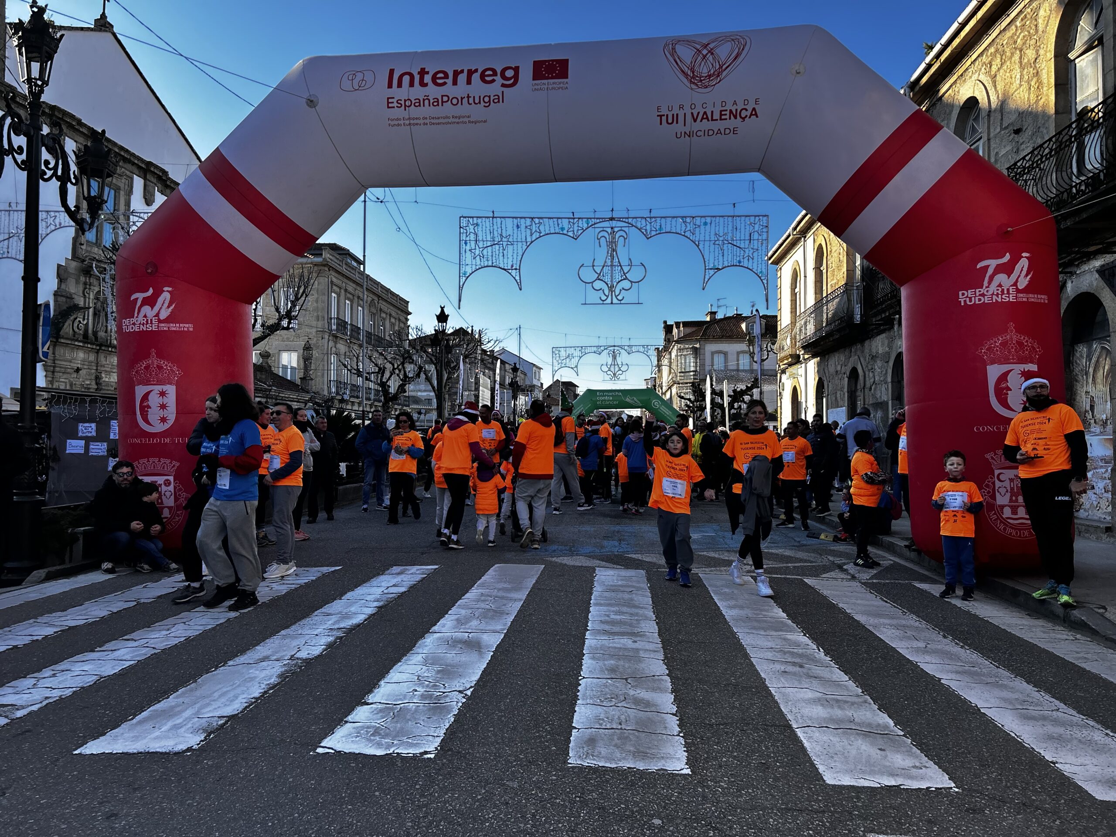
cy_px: 418
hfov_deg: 67.3
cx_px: 558
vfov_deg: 53.1
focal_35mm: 26
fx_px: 838
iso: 50
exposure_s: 1/1147
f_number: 1.5
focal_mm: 5.7
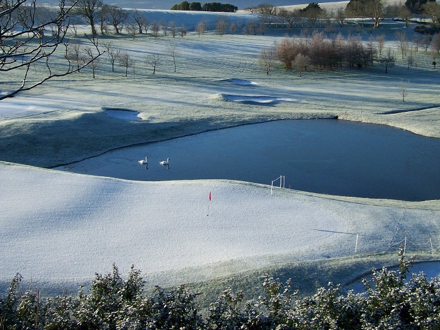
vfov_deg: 26.8
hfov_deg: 35.5
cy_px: 103
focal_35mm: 54
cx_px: 219
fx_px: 686
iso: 80
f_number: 2.8
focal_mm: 6.3
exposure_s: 1/1000
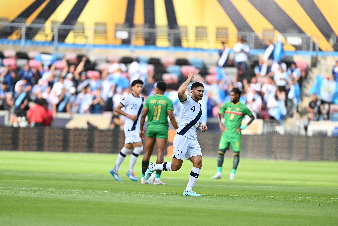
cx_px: 161
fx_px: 3990
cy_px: 113
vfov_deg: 3.2
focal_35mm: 425
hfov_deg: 4.9
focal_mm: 400
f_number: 3.2
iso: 400
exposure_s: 1/2500
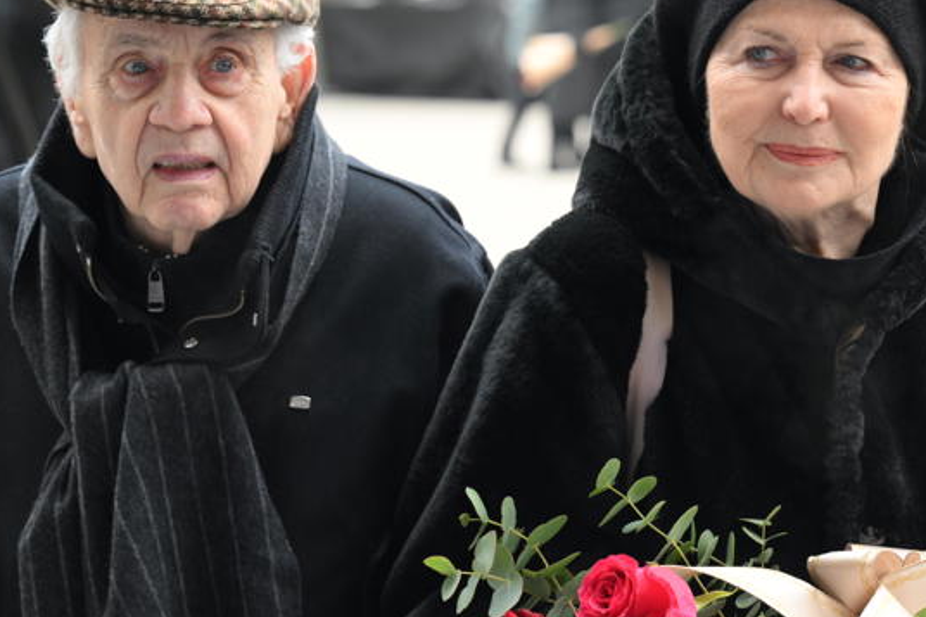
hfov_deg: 15.8
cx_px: 520
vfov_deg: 10.5
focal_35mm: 130
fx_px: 3343
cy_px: 245
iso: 1000
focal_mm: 101
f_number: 5.6
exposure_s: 1/125
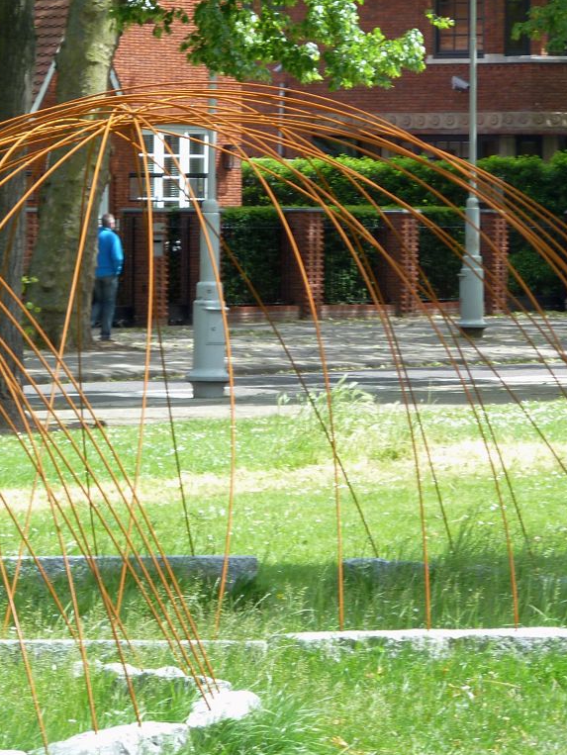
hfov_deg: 6.1
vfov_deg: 8.1
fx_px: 5324
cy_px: 377
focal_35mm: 244
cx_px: 190
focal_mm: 29.9
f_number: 4.5
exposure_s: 1/80
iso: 80
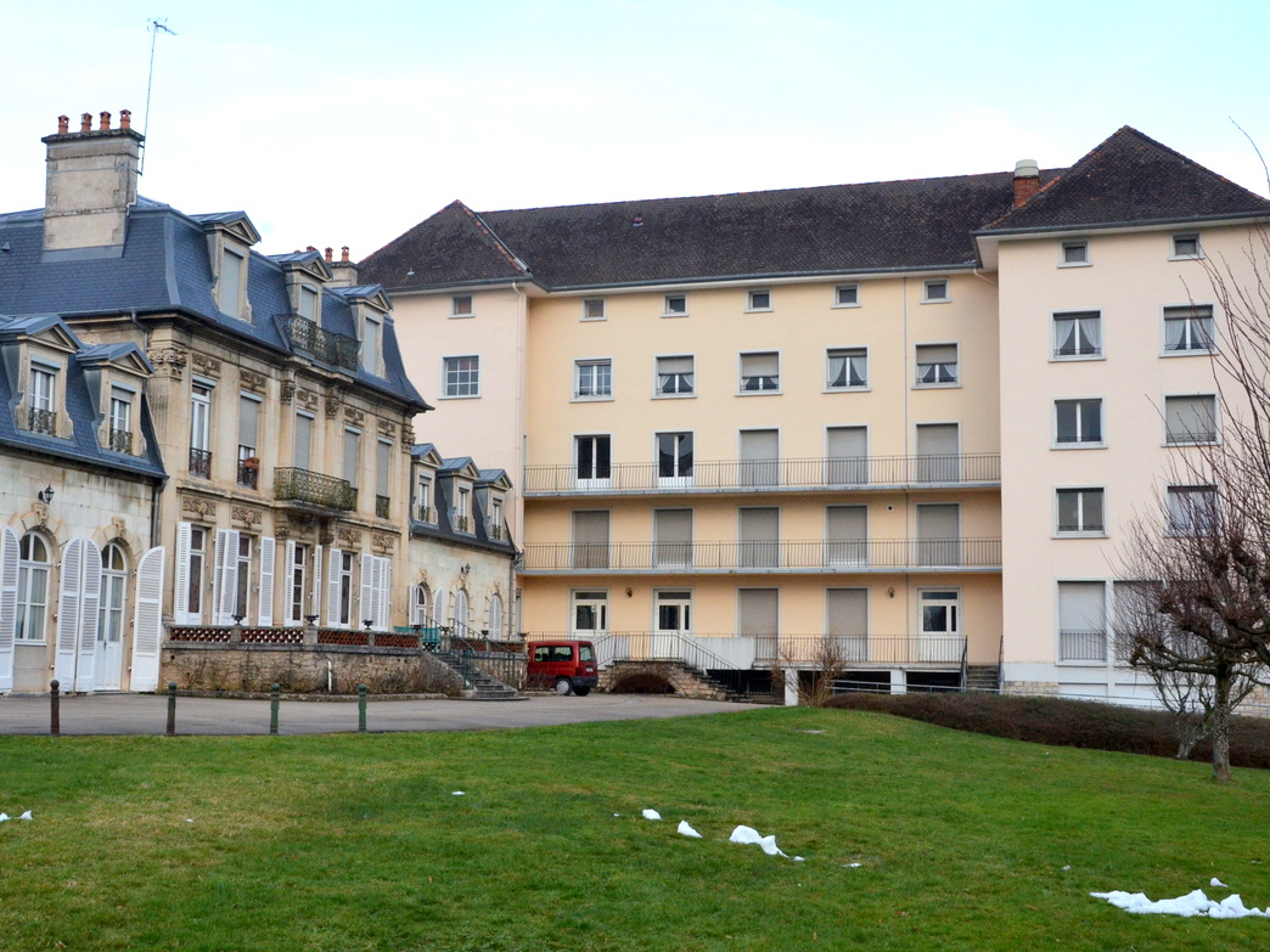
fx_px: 1578
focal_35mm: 43
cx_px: 603
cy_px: 481
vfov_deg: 33.6
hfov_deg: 43.8
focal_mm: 26
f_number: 11
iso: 1600
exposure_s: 1/400
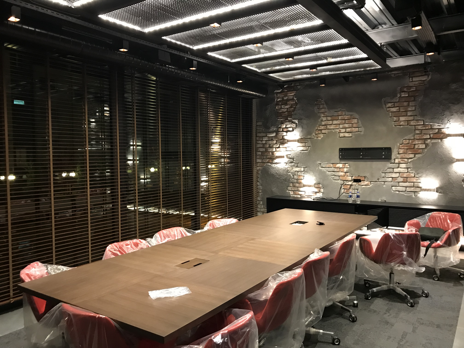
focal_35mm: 28
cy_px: 174
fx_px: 375
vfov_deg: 49.7
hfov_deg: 63.4
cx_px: 232
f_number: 1.8
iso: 100
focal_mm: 3.99
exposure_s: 1/10
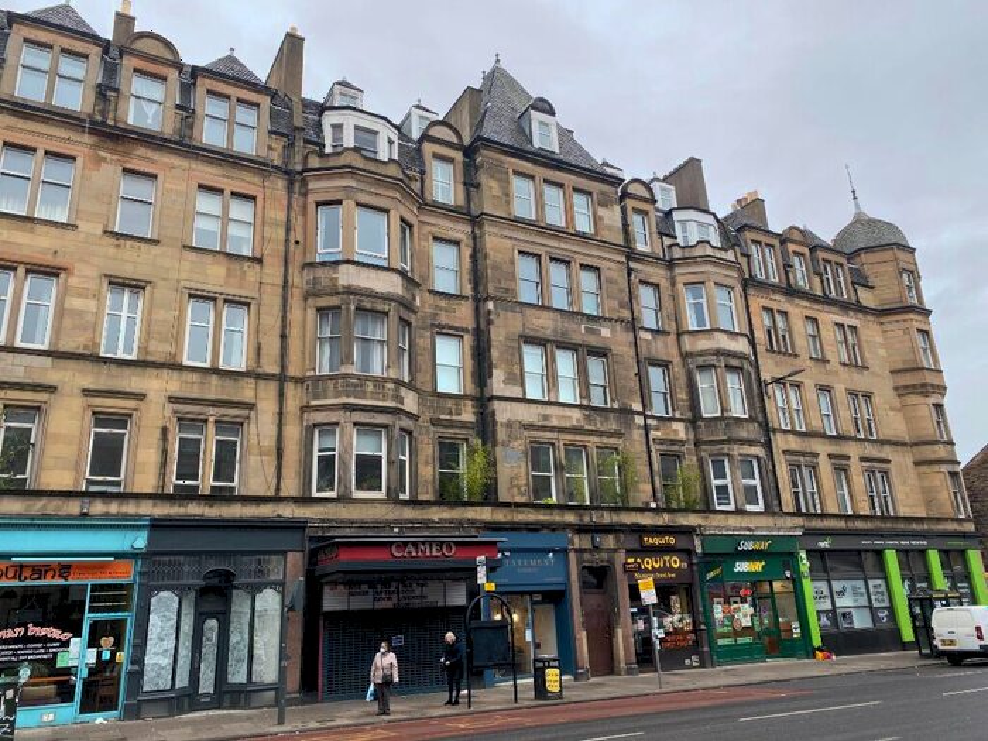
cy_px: 370
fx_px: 742
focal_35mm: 26
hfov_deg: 67.3
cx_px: 494
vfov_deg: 53.1
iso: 32
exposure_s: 1/279
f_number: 1.8
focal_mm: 4.25
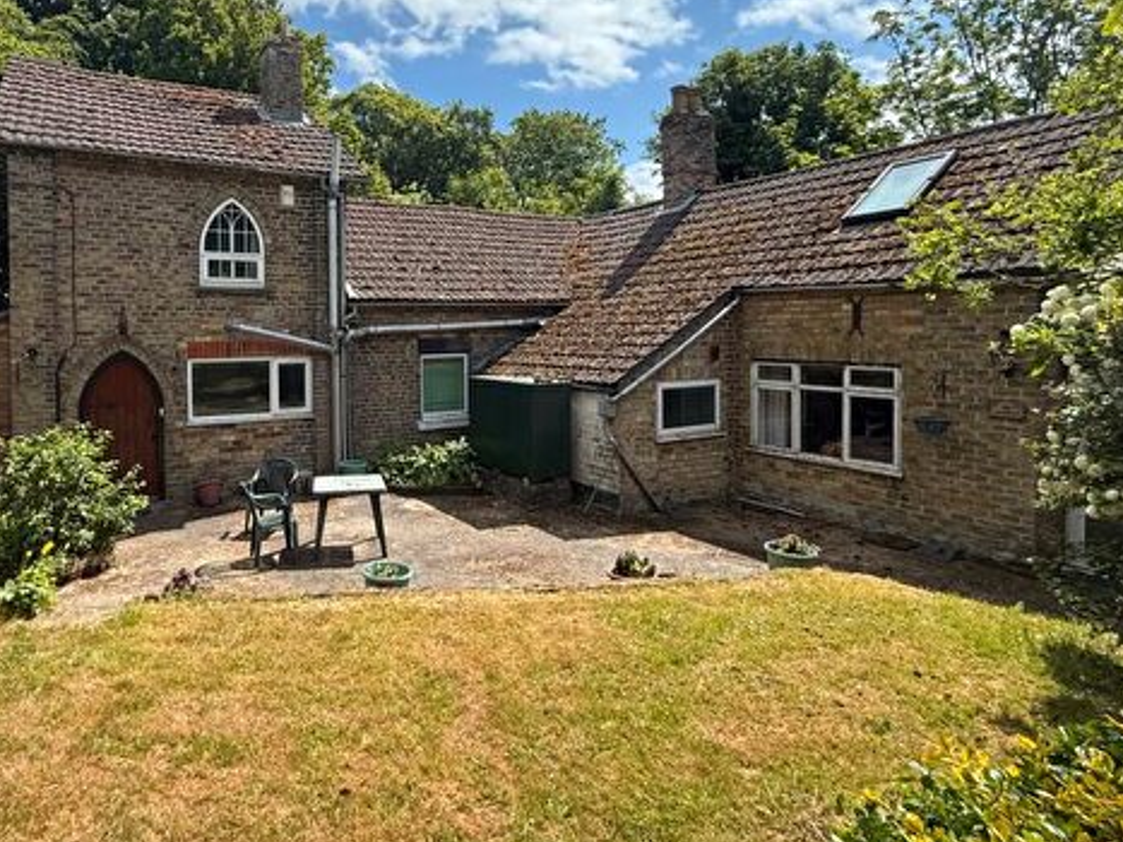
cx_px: 399
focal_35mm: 21
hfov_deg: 77.1
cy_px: 345
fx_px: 681
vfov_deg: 63.0
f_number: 2.2
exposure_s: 1/1464
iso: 64
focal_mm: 2.22
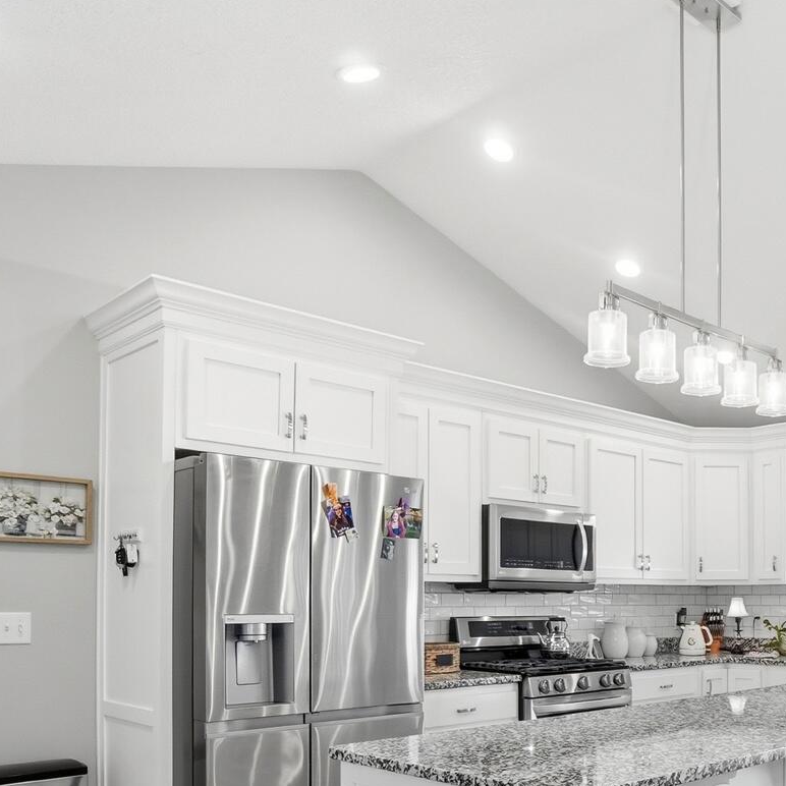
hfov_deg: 46.5
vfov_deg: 47.6
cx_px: 654
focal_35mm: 33
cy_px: 604
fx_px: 848
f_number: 8
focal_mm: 10
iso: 125
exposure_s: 1/100
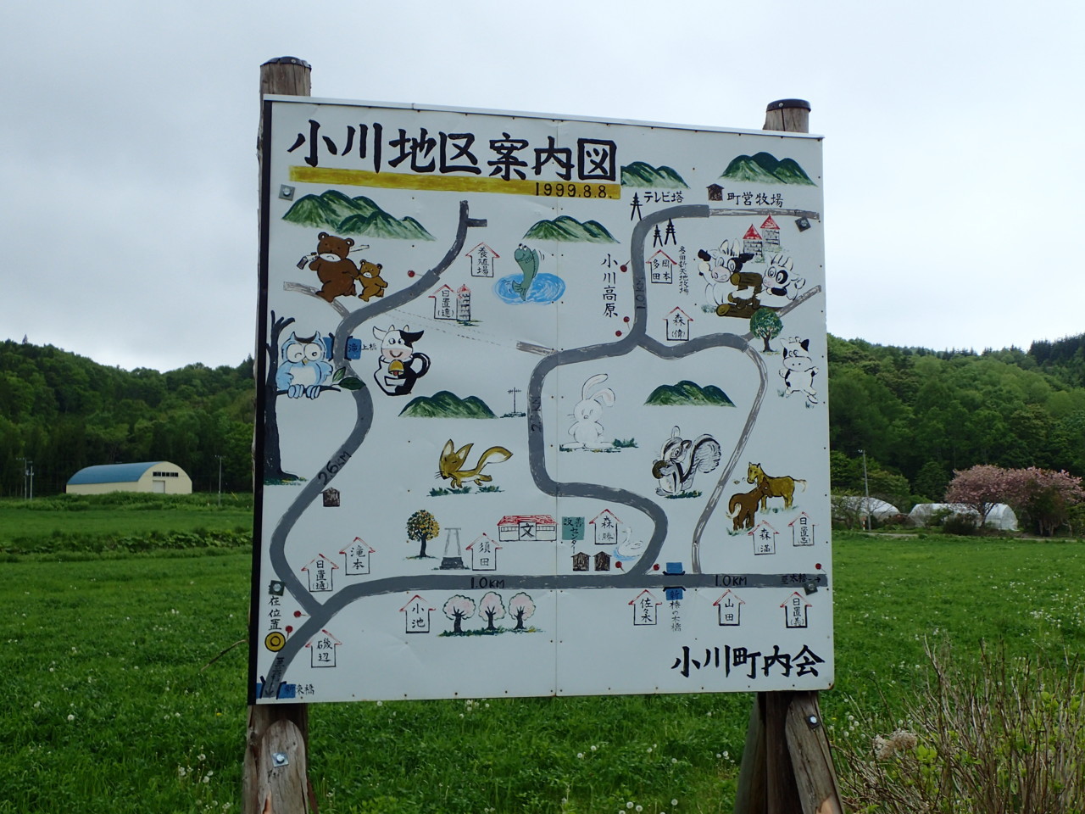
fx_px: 1254
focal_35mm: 40
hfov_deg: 46.8
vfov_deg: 36.0
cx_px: 542
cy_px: 407
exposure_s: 1/400
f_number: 4
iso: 100
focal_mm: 7.34
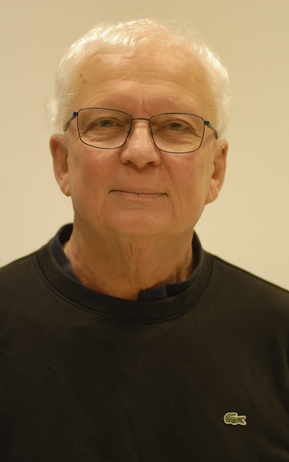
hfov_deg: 4.7
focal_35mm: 277
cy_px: 231
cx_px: 141
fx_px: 3492
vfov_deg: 7.6
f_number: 2.8
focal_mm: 180
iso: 640
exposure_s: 1/60
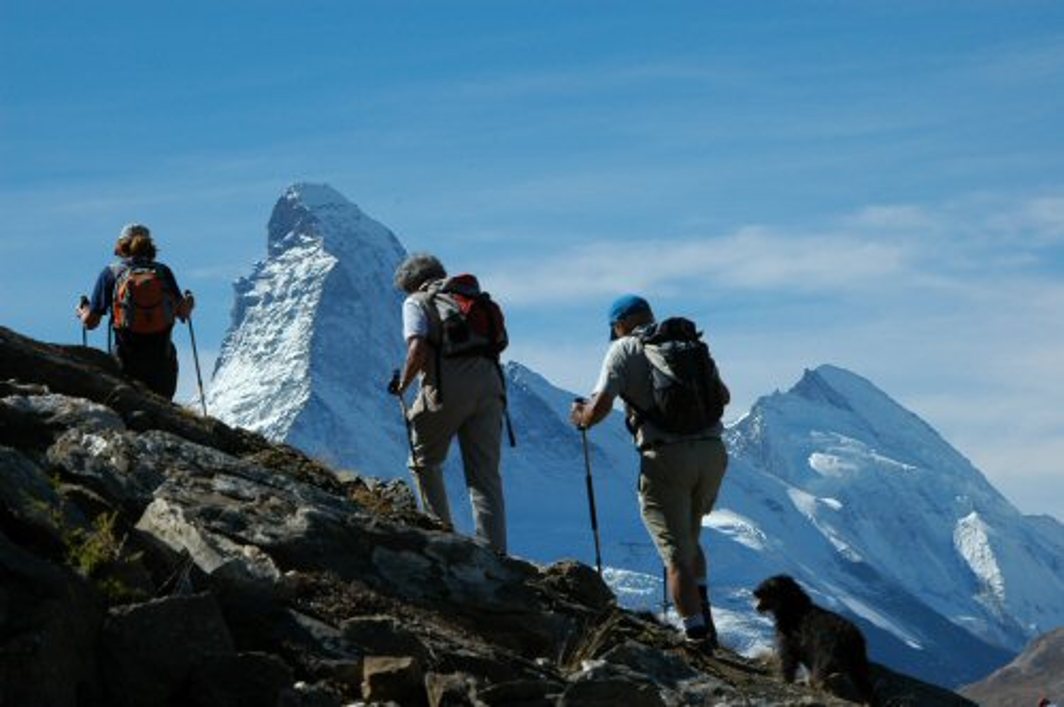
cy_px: 354
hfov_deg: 13.7
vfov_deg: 9.1
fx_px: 4428
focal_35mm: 150
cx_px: 532
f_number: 10
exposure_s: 1/400
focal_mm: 100
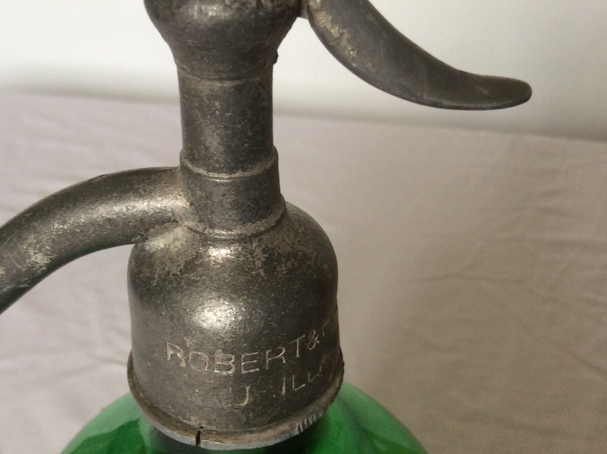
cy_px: 232
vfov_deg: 32.1
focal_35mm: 45
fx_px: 788
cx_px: 279
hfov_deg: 42.1
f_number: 2.4
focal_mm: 3.3
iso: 50
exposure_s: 1/25
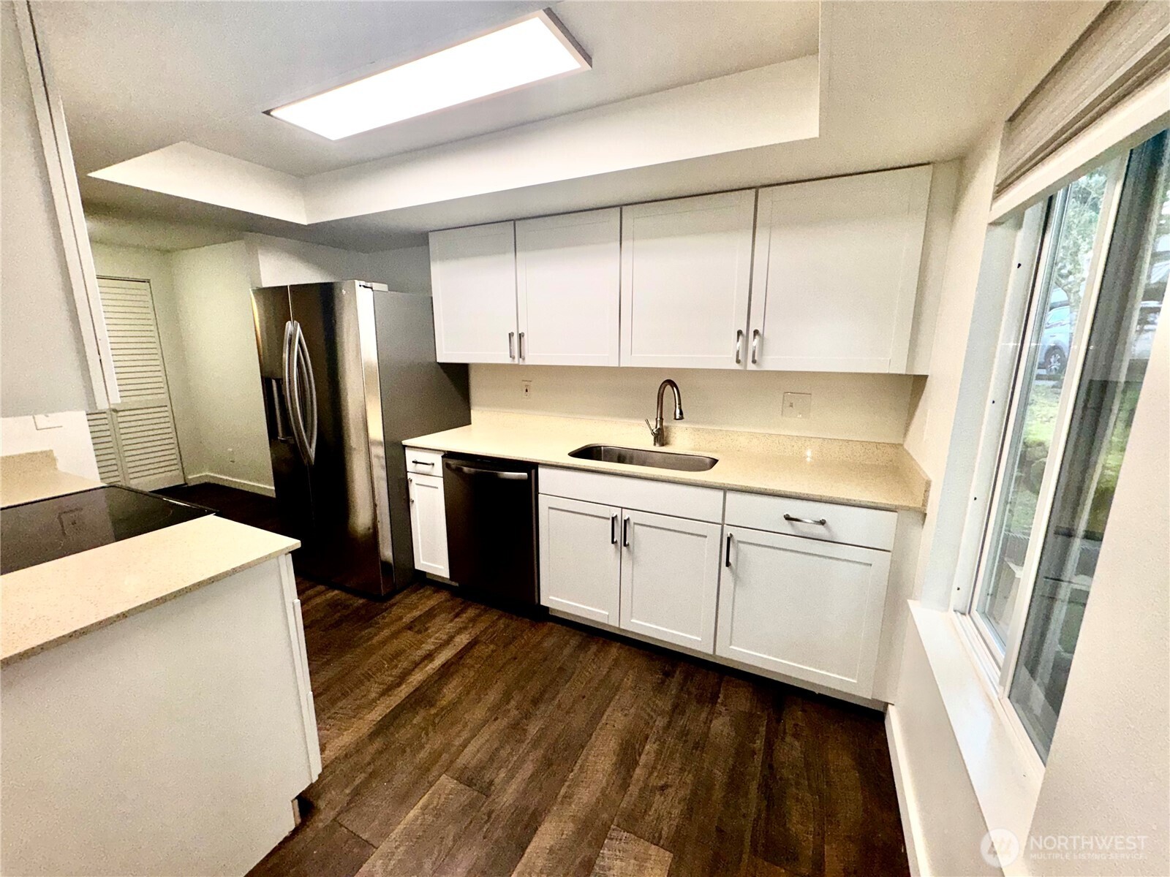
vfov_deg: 85.7
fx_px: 473
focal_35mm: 14
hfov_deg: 102.1
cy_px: 438
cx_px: 585
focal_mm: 2.22
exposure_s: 1/122
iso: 80
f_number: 2.2
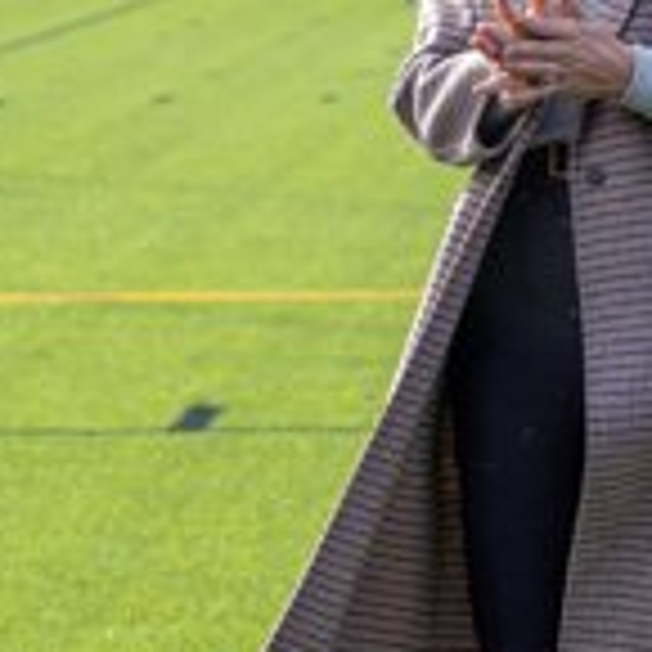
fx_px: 6009
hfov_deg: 6.2
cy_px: 360
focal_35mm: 282
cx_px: 427
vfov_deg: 6.2
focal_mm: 107
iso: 1250
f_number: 8
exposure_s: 1/800
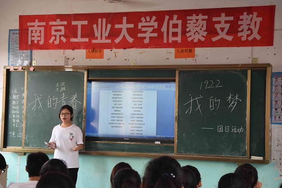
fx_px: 576
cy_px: 97
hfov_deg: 27.5
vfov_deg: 18.5
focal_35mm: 74
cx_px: 143
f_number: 4.8
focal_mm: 45
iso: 100
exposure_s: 1/30
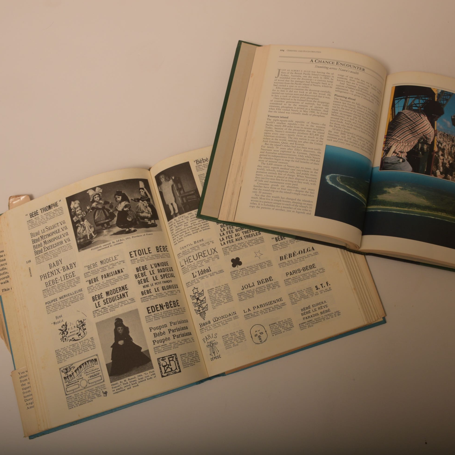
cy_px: 223
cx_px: 279
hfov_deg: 42.6
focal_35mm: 39
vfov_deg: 42.8
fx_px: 580
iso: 160
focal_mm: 20
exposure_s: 1/250
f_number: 8
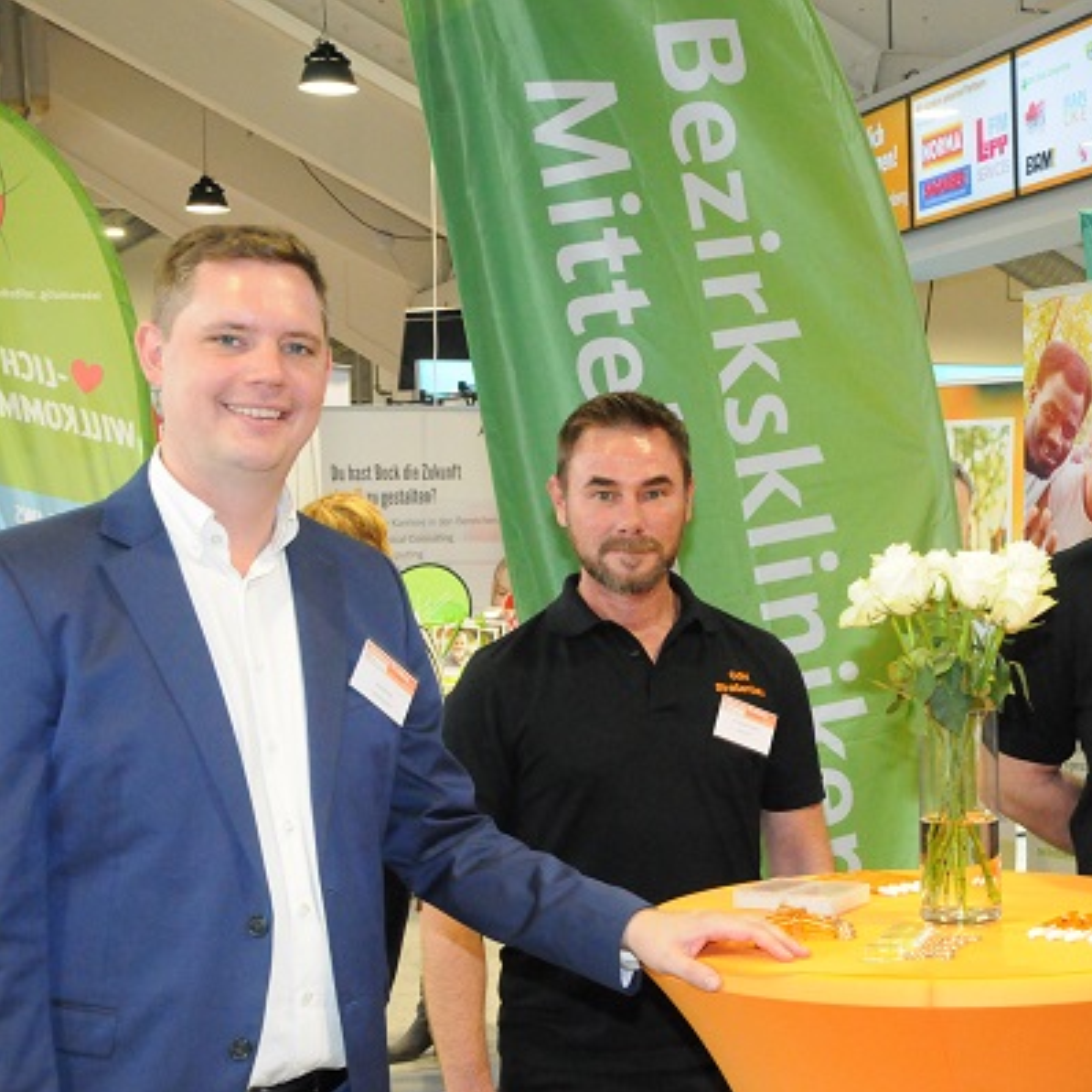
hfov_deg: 25.6
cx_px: 881
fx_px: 2356
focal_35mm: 66
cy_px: 584
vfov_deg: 26.1
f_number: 10
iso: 3200
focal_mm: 32
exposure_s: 1/60
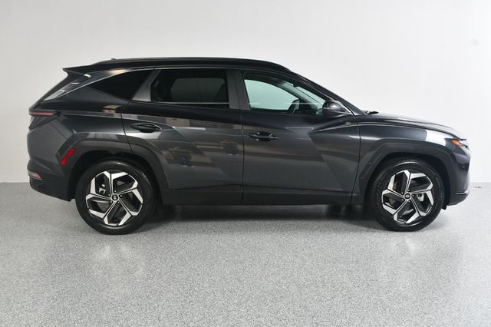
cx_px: 246
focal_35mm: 33
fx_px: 450
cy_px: 164
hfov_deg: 57.2
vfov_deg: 39.9
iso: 100
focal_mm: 22
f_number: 8
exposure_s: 1/160
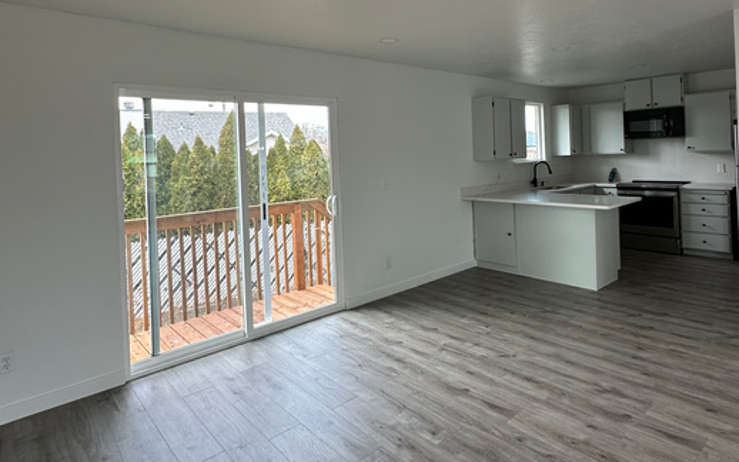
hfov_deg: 79.5
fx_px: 443
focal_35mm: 22
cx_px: 402
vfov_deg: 53.9
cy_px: 153
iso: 64
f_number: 2.2
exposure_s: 1/120
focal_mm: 2.22
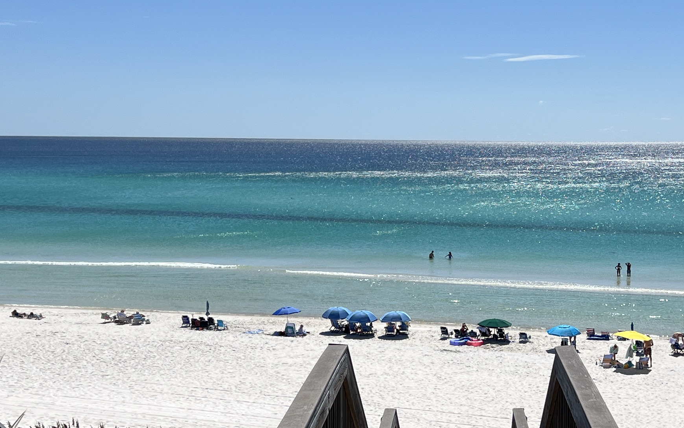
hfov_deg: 31.6
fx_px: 1193
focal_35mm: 64
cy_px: 271
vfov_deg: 20.3
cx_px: 491
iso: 50
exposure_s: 1/11364
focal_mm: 5.7
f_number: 1.5
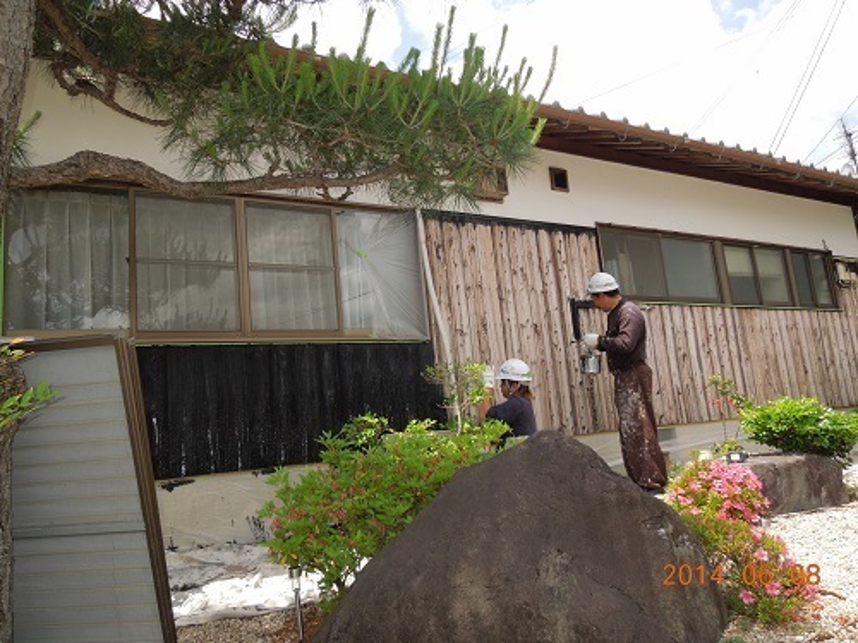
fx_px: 620
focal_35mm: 25
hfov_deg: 69.4
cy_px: 322
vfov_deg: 54.9
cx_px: 429
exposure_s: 1/500
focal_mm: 4.5
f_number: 3.3
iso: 100
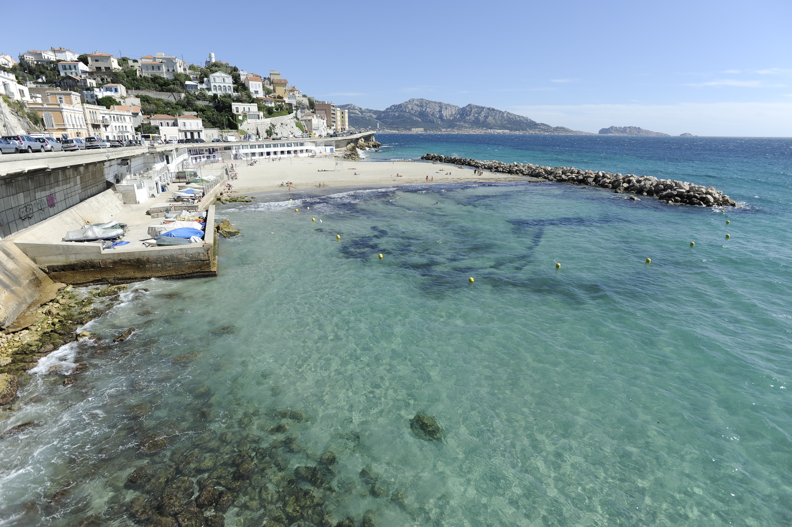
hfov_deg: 86.9
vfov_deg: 64.5
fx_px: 418
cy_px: 264
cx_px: 396
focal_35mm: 19
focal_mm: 19
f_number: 5.6
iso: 200
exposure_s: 1/1000
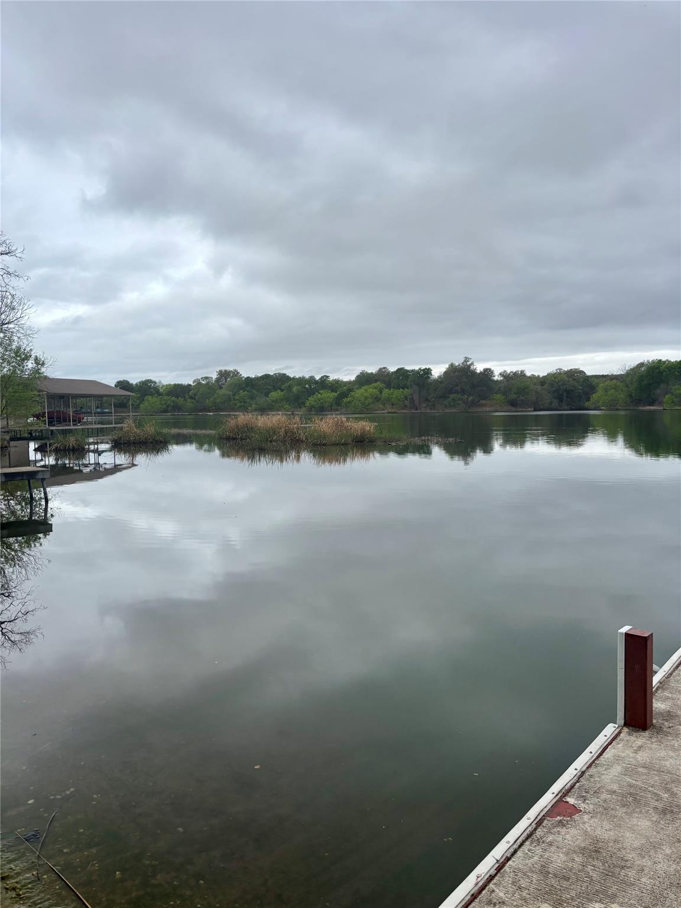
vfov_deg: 67.3
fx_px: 682
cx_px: 340
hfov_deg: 53.1
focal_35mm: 26
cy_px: 454
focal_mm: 5.96
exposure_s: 1/903
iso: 50
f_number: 1.6
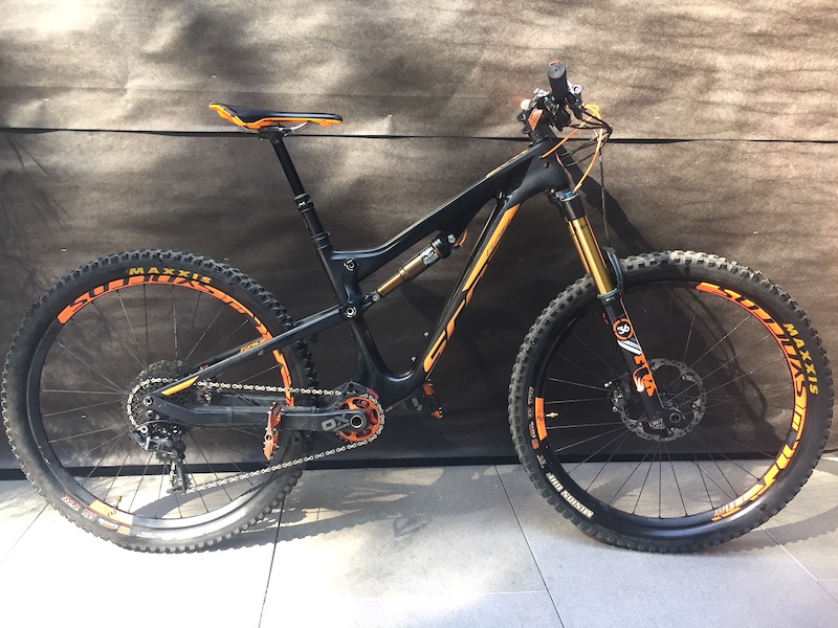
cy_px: 314
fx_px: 702
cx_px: 419
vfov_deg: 48.2
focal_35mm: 29
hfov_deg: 61.7
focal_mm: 4.15
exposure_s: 1/40
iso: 32
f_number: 2.2
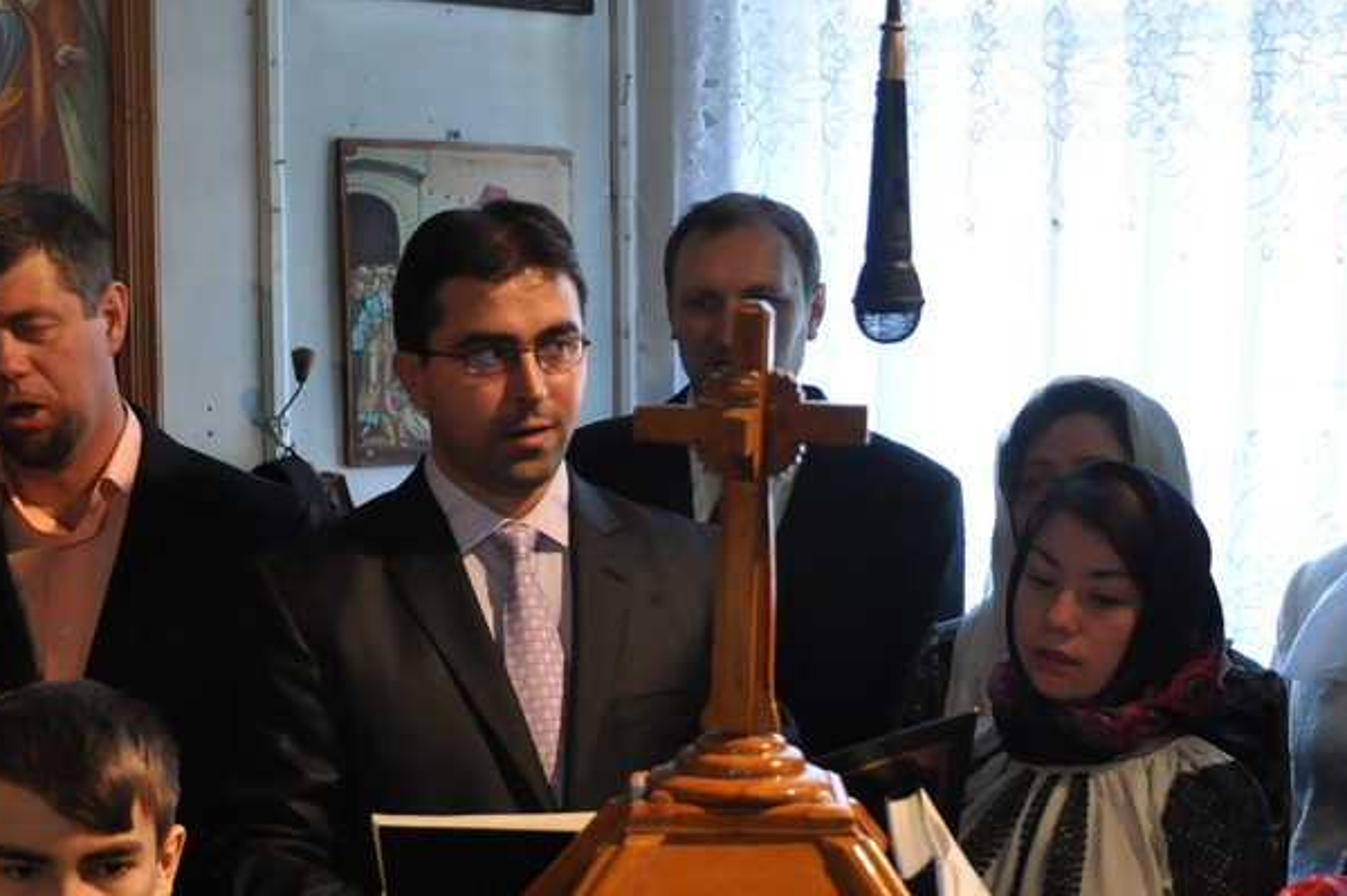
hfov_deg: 36.8
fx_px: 2019
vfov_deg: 24.5
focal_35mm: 54
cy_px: 749
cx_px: 561
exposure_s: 1/160
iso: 1600
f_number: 4
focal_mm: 18
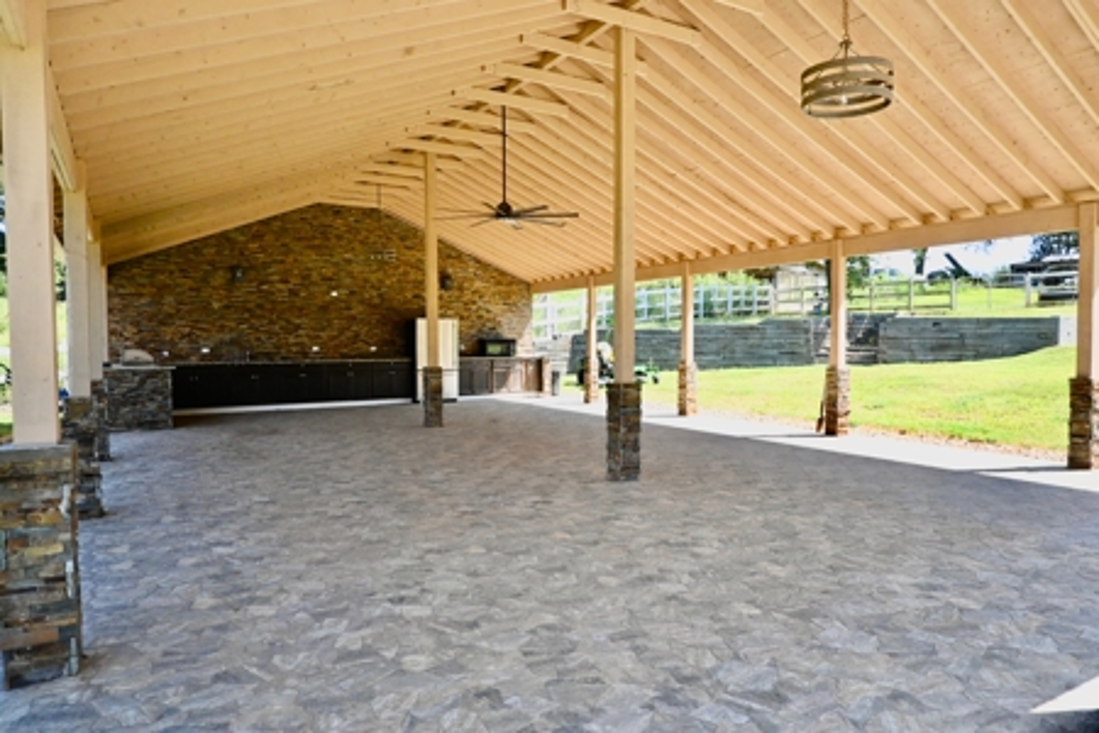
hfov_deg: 73.7
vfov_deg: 53.1
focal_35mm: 24
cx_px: 550
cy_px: 366
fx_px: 733
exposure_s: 1/4000
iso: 2000
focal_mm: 16
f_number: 3.5
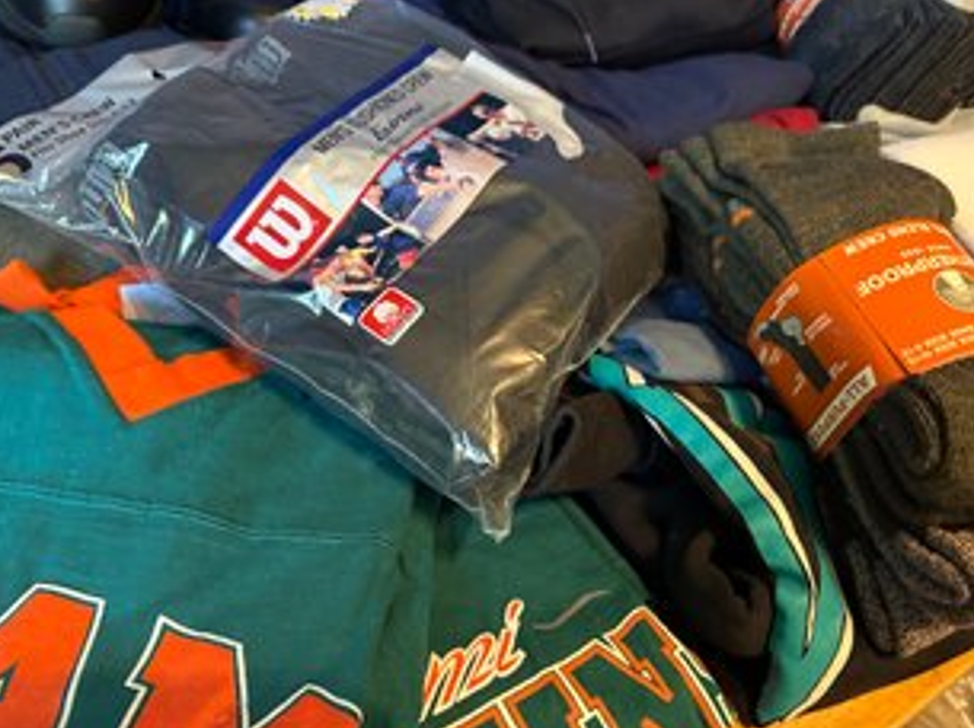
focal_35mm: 27
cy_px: 398
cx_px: 430
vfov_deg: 51.2
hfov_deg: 65.2
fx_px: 759
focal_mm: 6.86
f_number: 1.78
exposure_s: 1/40
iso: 640
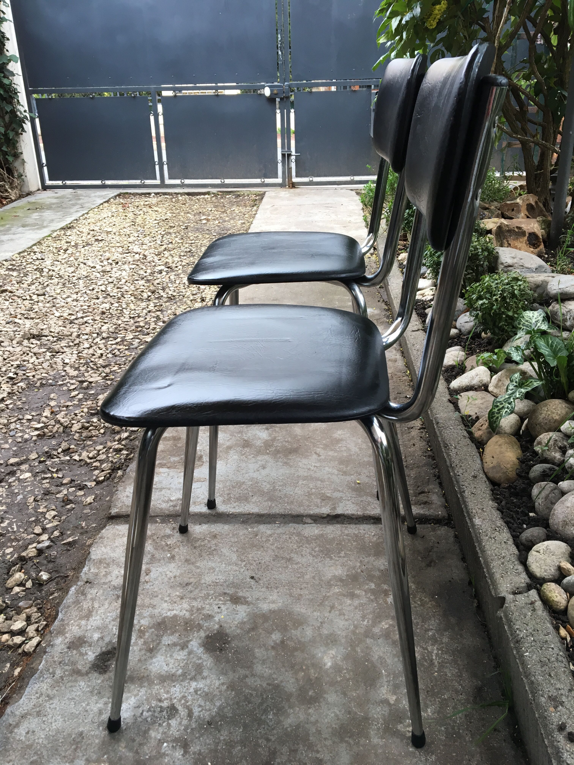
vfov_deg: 61.7
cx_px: 287
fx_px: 641
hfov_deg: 48.2
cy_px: 382
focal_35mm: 29
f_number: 2.2
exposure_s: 1/33
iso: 32
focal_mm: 4.15
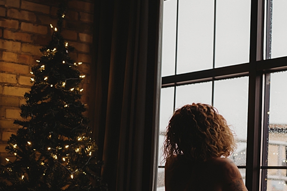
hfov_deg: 24.1
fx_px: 661
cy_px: 181
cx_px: 61
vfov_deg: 16.2
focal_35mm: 83
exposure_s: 1/250
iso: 800
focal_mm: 35
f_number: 2.2
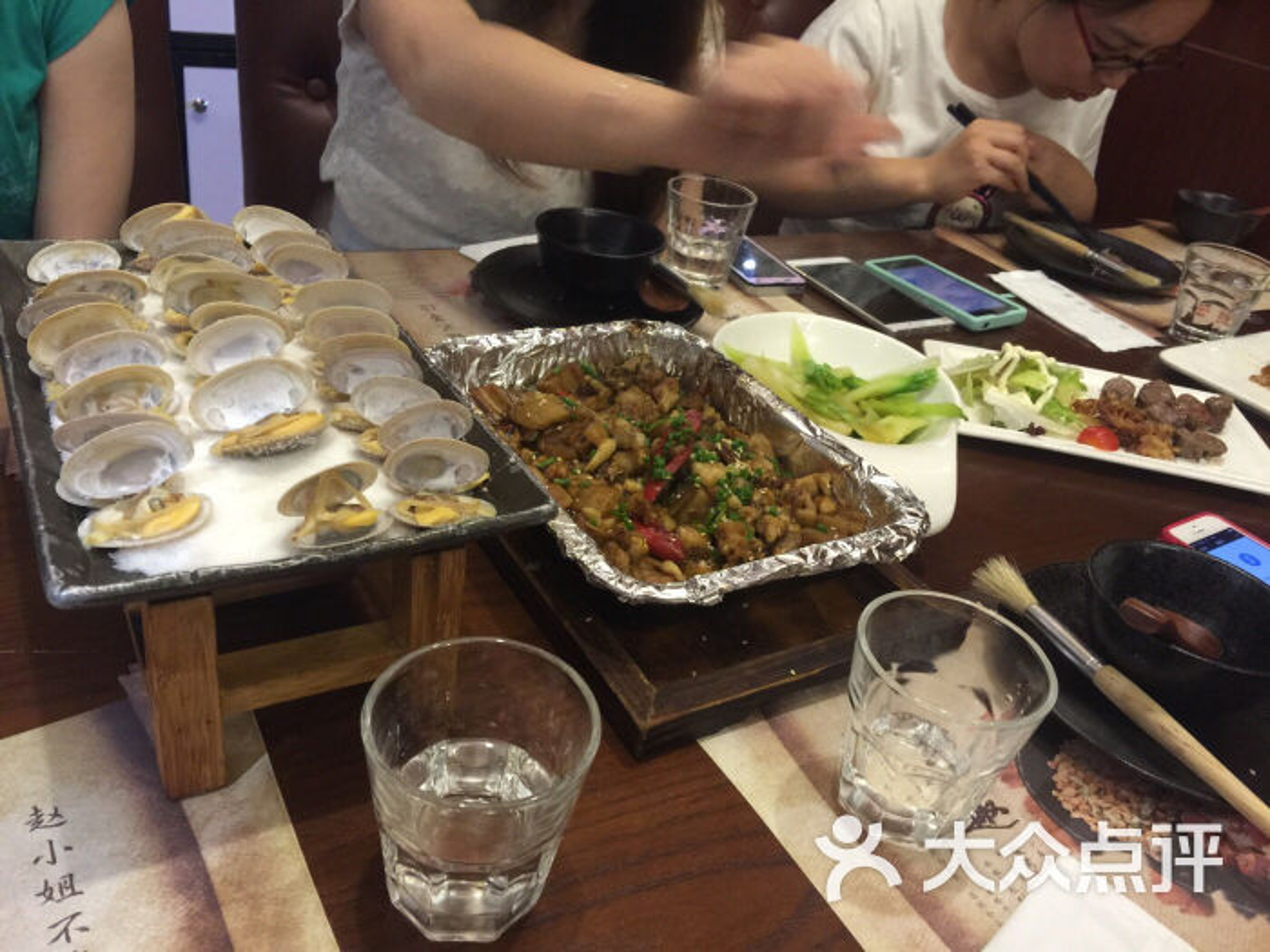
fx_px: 1064
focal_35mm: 29
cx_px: 635
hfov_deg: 61.7
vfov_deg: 48.2
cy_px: 476
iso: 64
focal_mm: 4.15
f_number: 2.2
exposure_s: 1/4
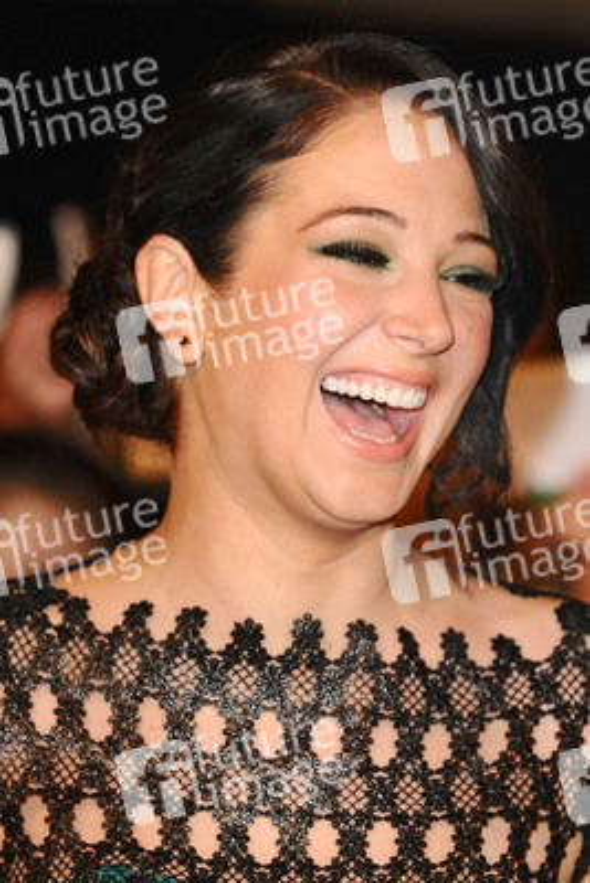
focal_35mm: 180
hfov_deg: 7.6
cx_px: 295
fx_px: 4421
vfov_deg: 11.4
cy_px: 442
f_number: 4
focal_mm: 120
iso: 320
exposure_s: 1/160
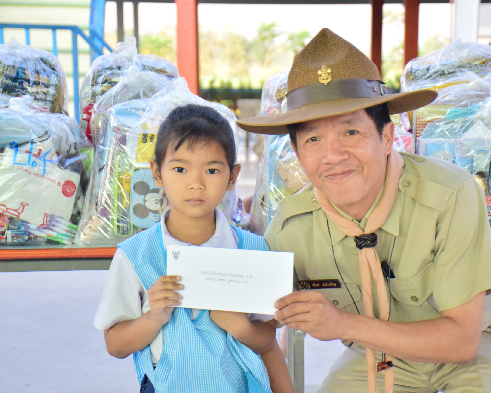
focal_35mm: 95
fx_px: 1381
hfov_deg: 20.2
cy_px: 197
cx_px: 280
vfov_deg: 16.2
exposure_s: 1/1250
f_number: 4.8
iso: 2500
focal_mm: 56
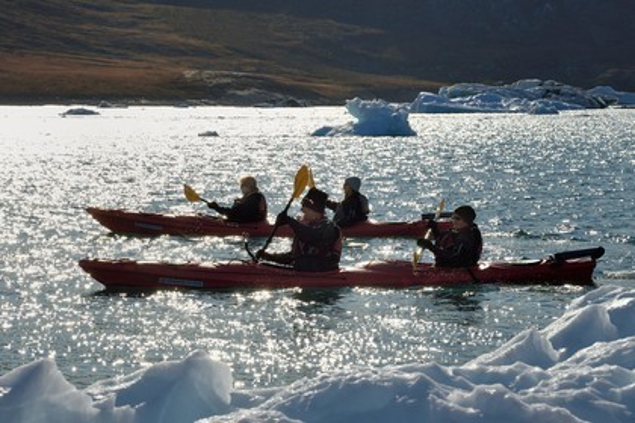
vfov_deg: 9.1
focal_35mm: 150
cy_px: 212
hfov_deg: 13.7
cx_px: 318
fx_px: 2646
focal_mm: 150
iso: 400
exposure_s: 1/1000
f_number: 14
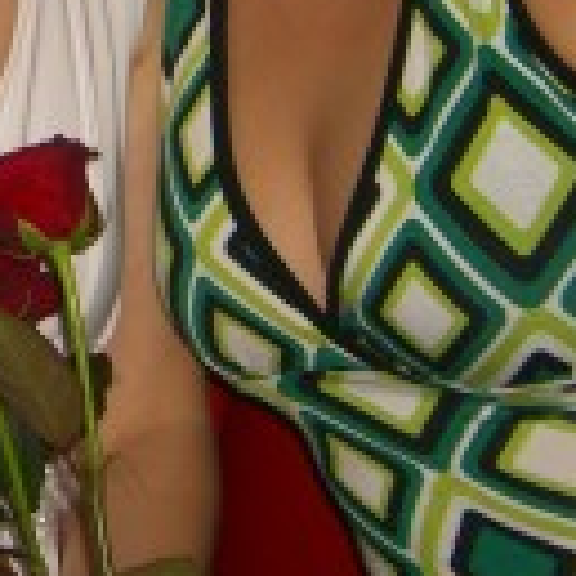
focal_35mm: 156
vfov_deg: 11.0
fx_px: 2937
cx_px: -147
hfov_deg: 11.0
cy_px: -63
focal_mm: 7.9
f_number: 2.8
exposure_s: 1/60
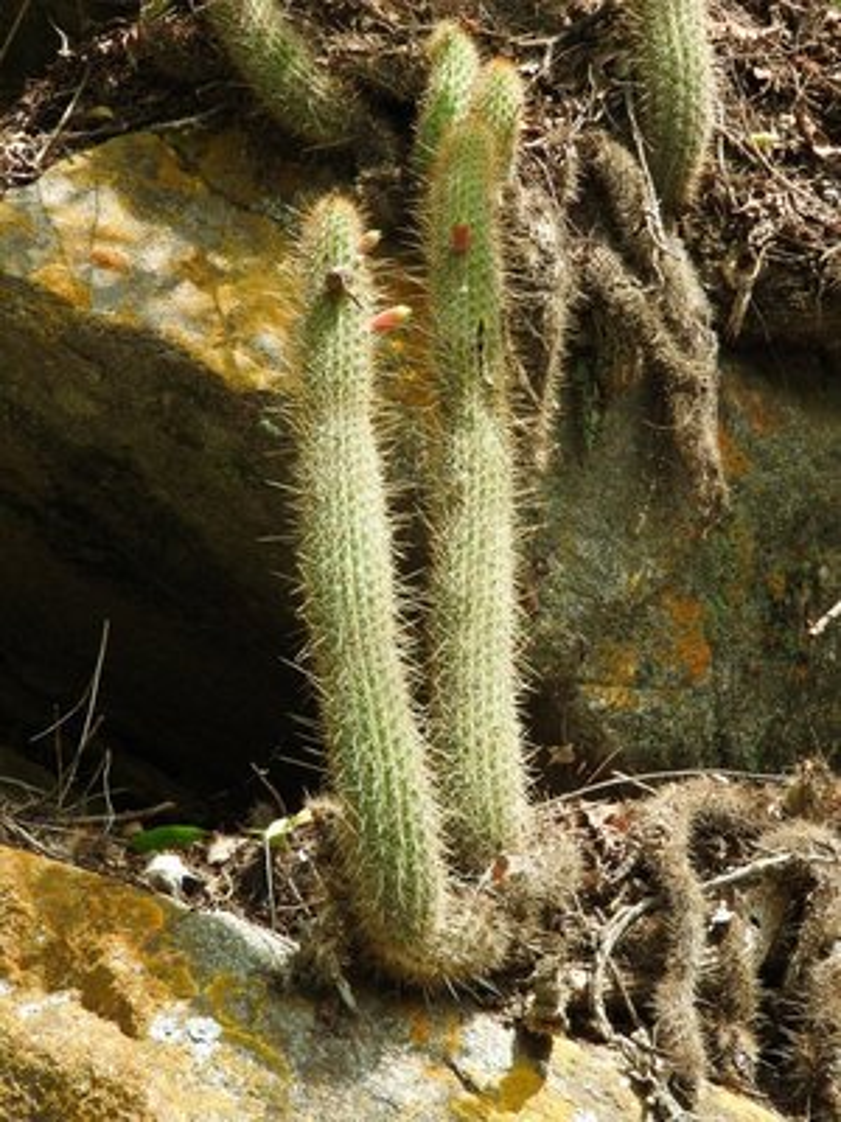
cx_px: 420
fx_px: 5831
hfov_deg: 8.2
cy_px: 561
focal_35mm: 180
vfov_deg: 11.0
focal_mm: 32.2
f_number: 5.3
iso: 100
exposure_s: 1/160
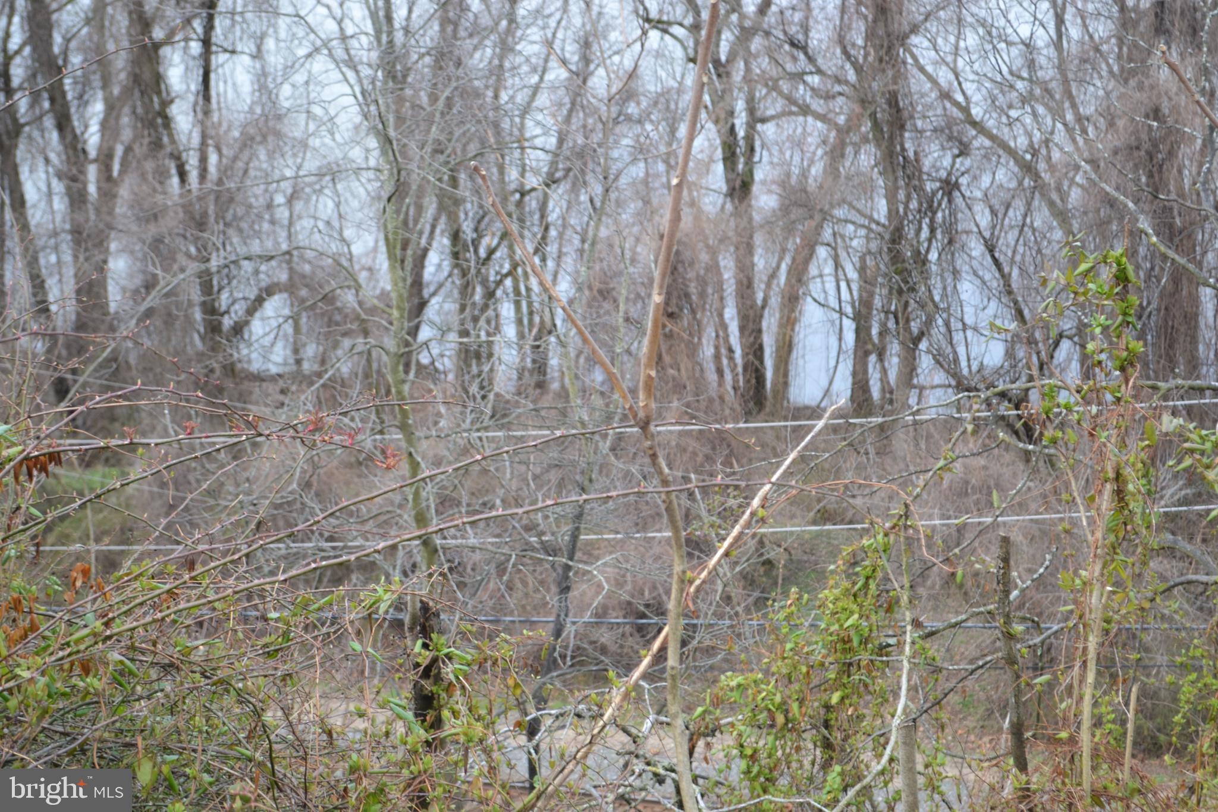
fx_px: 2791
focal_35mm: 82
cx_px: 609
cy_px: 406
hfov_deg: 24.6
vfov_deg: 16.6
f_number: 5.6
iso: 220
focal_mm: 55
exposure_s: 1/125
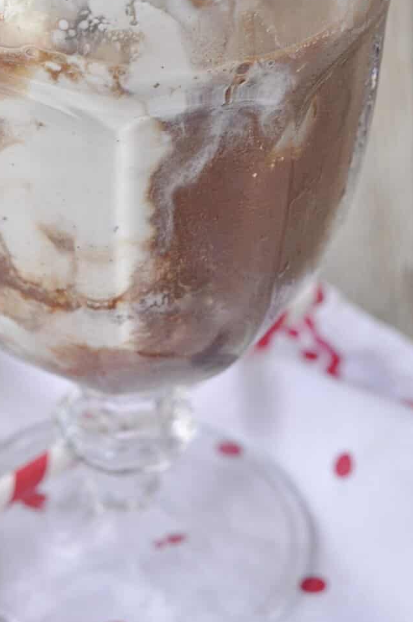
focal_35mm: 142
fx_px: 2449
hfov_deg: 9.6
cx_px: 155
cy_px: 141
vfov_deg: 14.4
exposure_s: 1/160
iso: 400
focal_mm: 50
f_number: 5
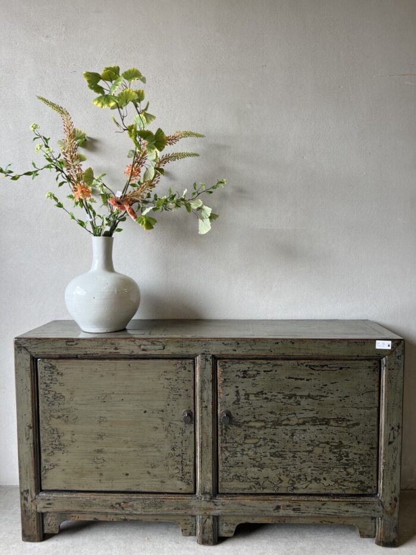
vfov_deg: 67.3
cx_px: 208
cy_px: 278
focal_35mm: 26
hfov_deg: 53.1
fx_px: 417
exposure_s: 1/100
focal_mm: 5.7
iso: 40
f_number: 1.5
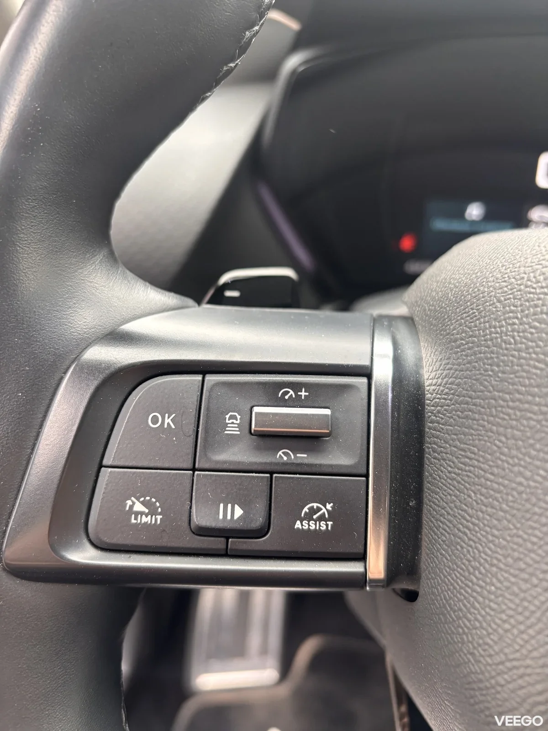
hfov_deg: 53.1
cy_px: 366
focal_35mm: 26
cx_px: 274
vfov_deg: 67.3
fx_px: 549
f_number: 1.6
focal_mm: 5.96
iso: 125
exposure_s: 1/95
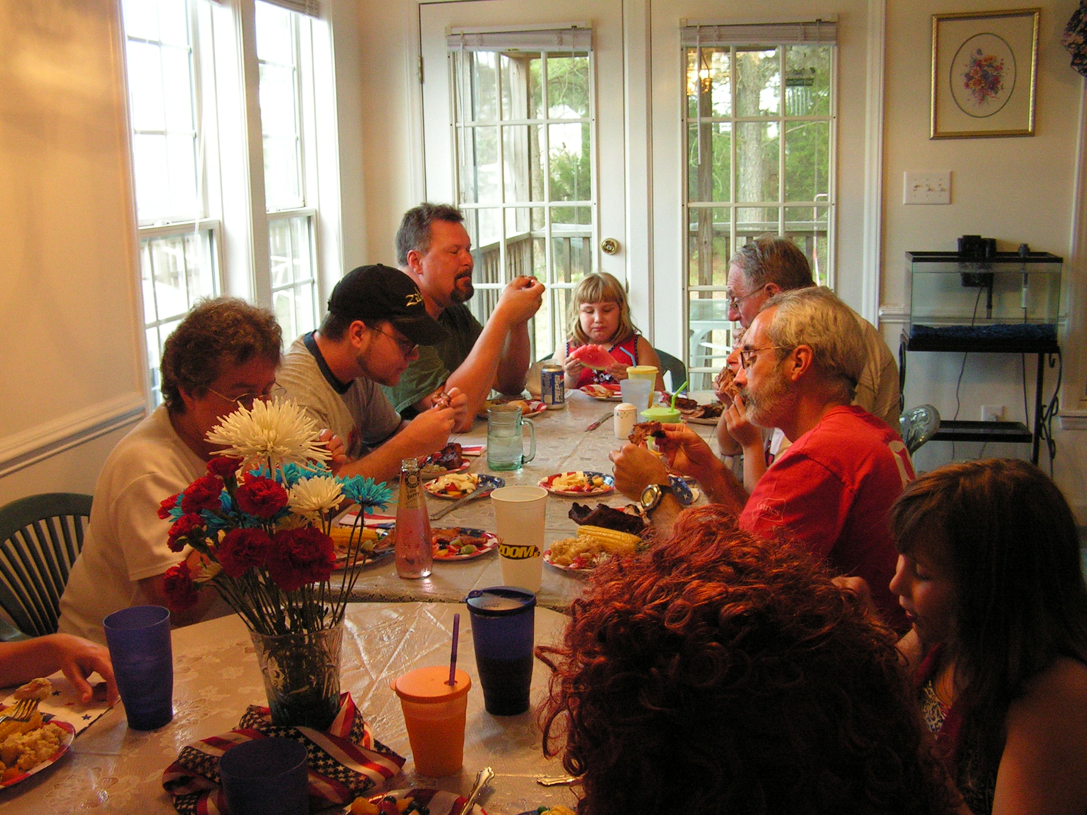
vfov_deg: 37.7
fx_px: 1193
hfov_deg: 49.0
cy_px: 408
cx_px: 544
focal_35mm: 38
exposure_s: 1/40
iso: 160
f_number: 2.8
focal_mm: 6.3
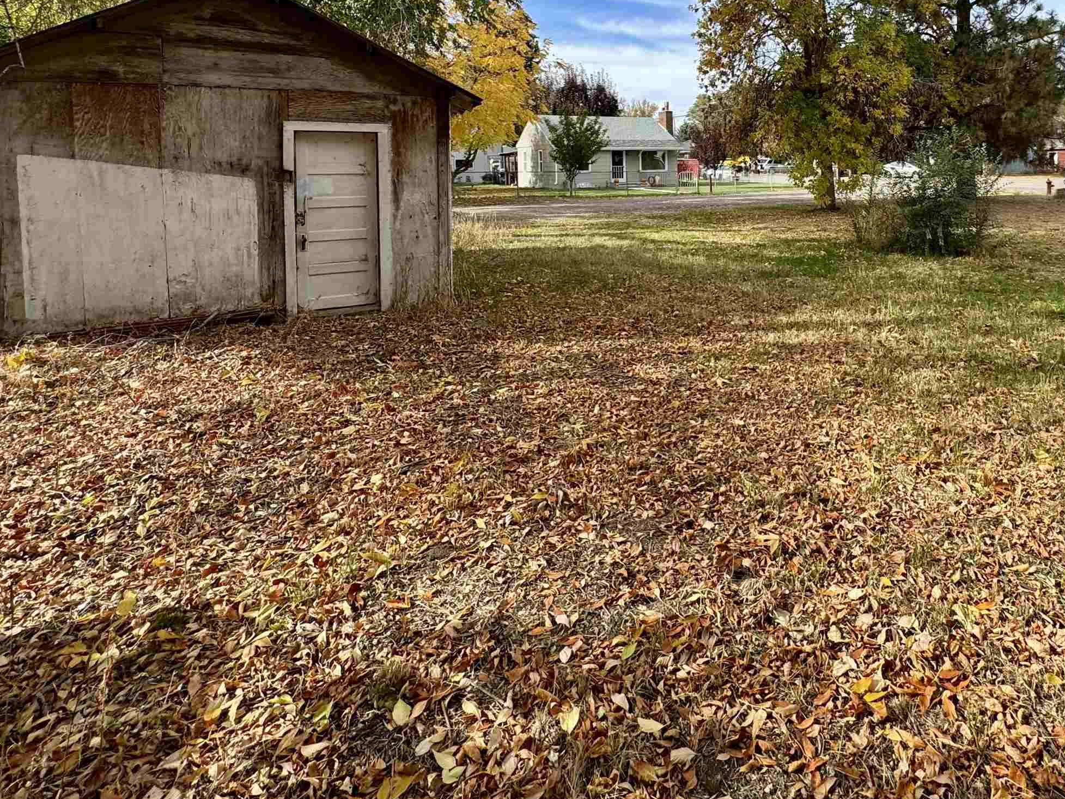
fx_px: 677
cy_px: 178
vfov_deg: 57.3
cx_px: 715
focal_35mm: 22
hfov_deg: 73.9
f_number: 2.2
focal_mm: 2.22
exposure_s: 1/565
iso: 40
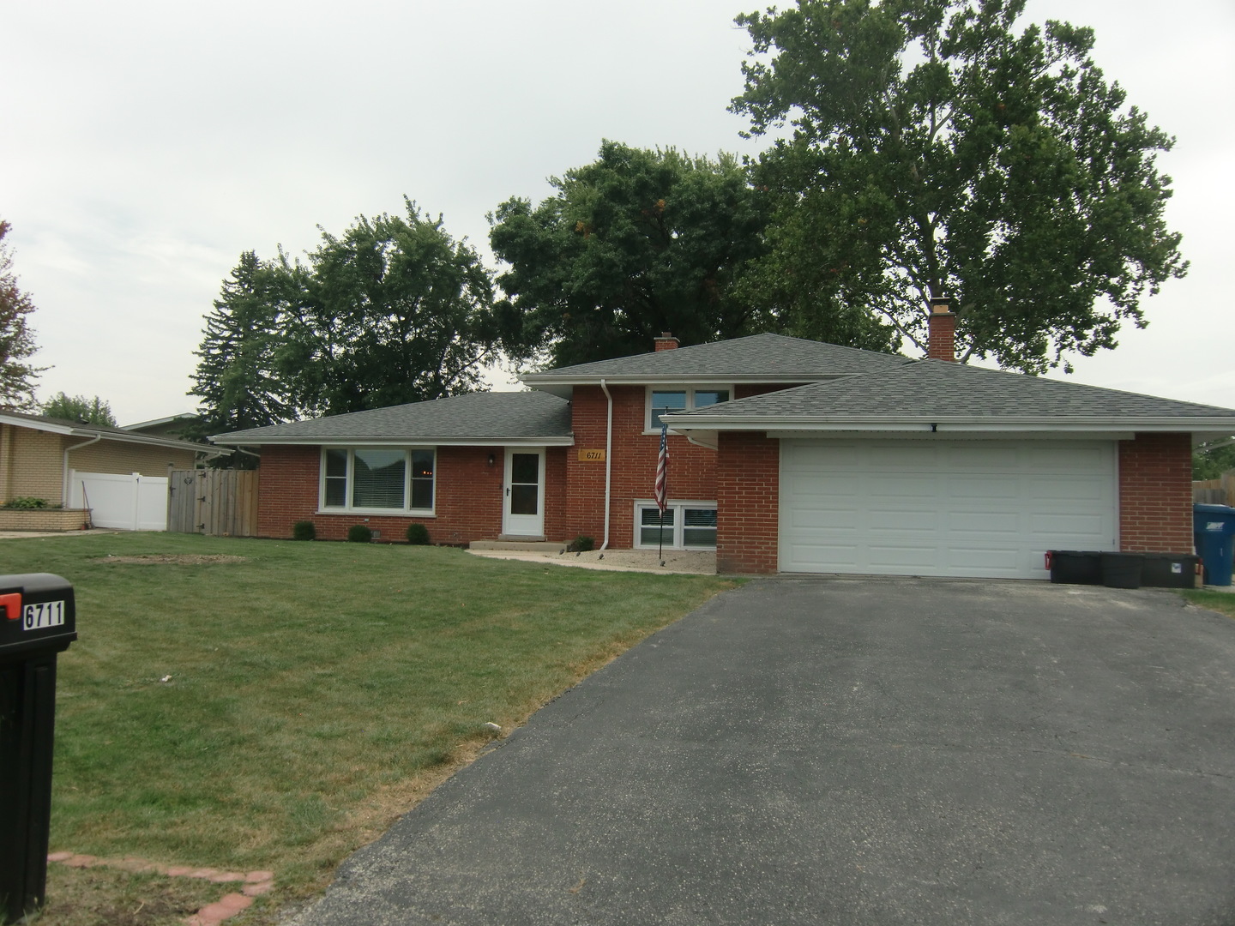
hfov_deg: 61.7
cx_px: 618
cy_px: 463
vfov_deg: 48.2
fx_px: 1035
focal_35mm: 29
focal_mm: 5.2
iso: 64
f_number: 3.5
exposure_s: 1/640
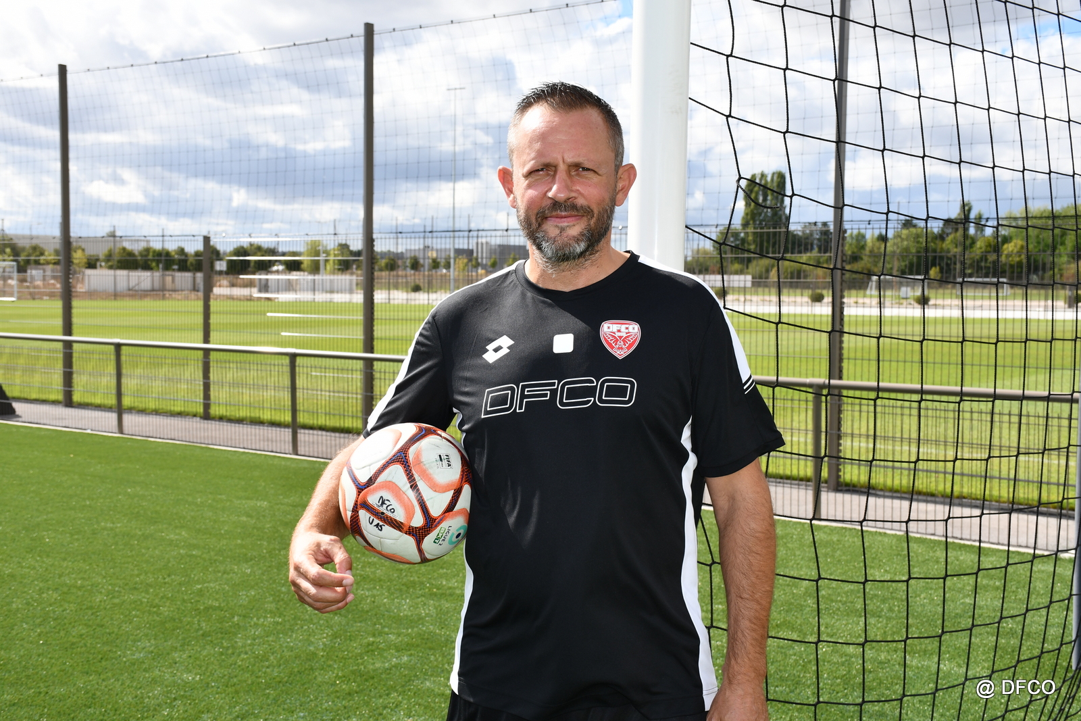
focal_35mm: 45
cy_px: 360
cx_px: 540
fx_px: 1351
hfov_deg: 43.6
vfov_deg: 29.9
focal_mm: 30
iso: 100
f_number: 8
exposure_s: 1/250
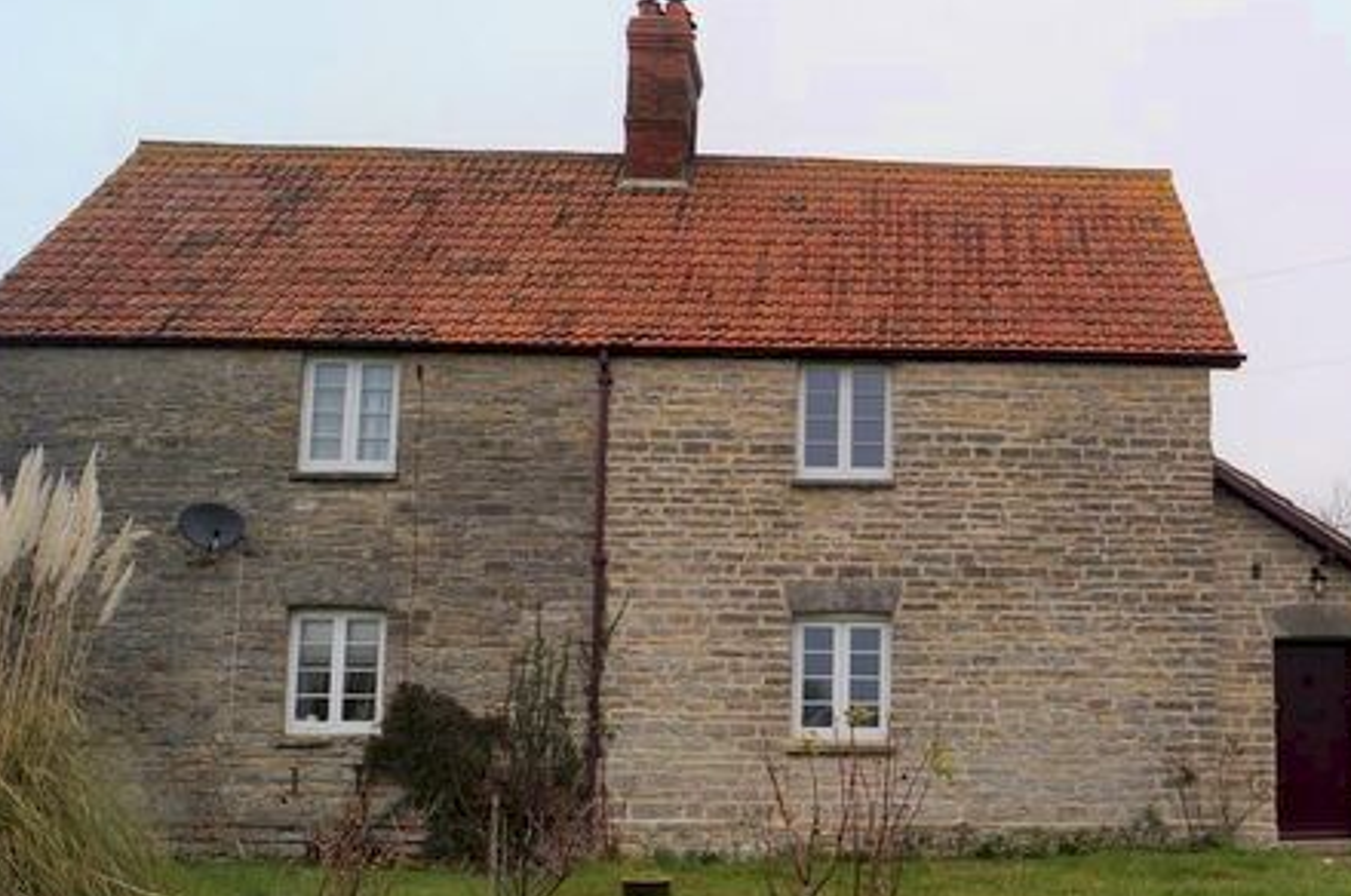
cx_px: 1044
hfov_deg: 43.7
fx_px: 1611
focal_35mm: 43
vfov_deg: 30.8
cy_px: 612
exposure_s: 1/80
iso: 100
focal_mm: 18
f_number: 8
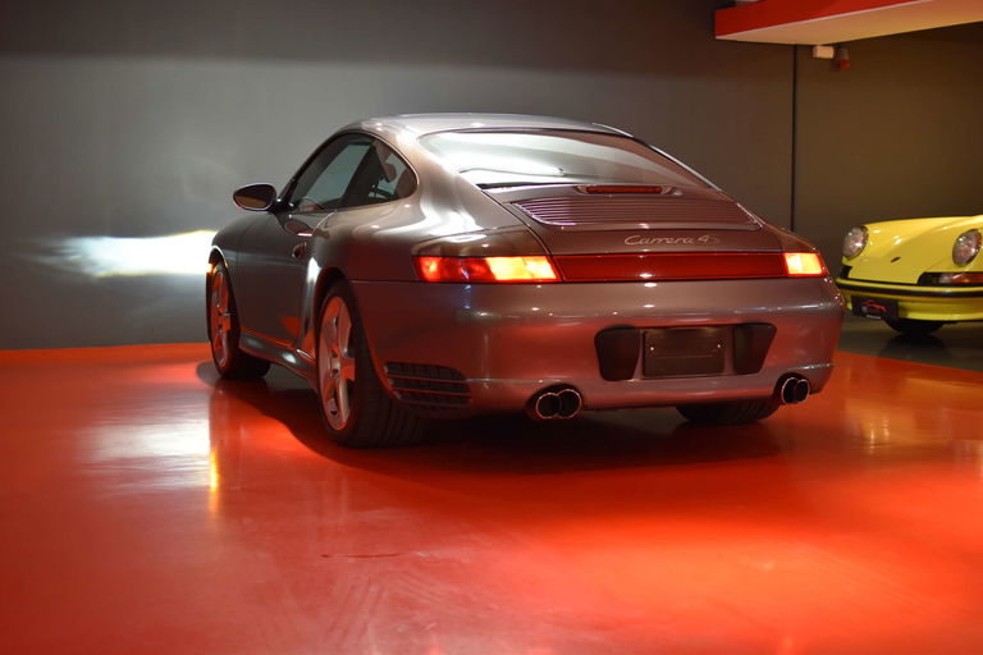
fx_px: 1433
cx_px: 492
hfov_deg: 37.9
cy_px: 328
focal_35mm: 52
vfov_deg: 25.8
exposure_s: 1/60
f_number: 2.8
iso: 800
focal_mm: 35
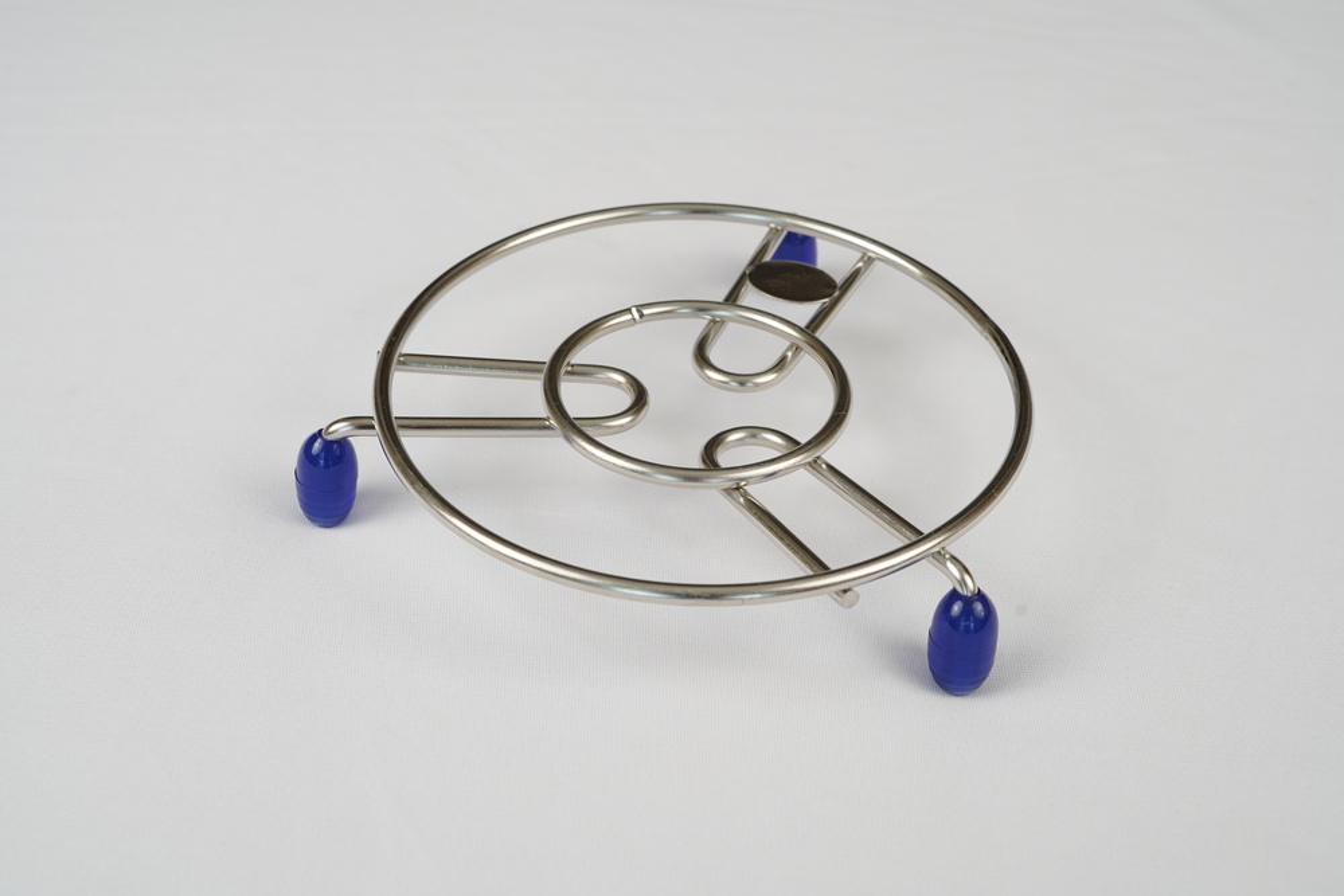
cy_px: 448
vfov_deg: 27.0
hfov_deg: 39.6
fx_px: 1867
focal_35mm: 50
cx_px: 672
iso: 500
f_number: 8
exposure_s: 1/100
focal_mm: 50
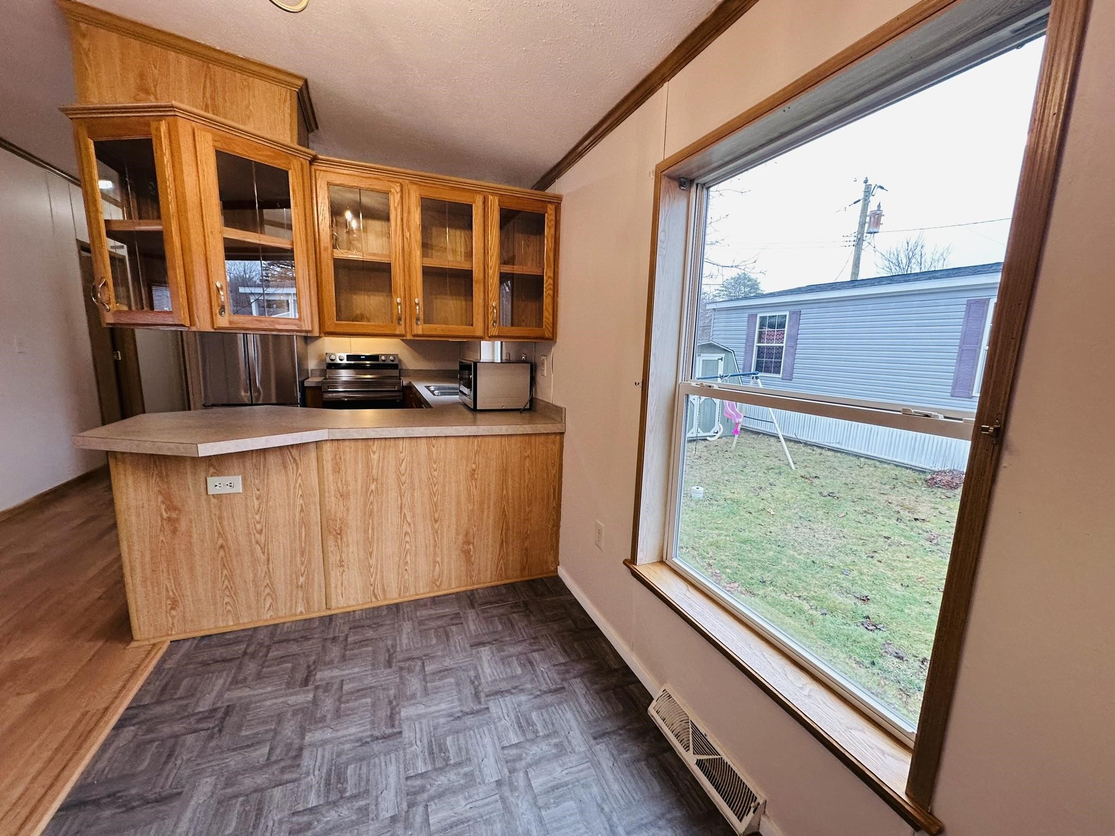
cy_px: 418
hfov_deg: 102.1
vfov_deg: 85.7
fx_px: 451
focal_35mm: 14
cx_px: 558
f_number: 2.2
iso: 125
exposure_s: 1/120
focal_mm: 2.22
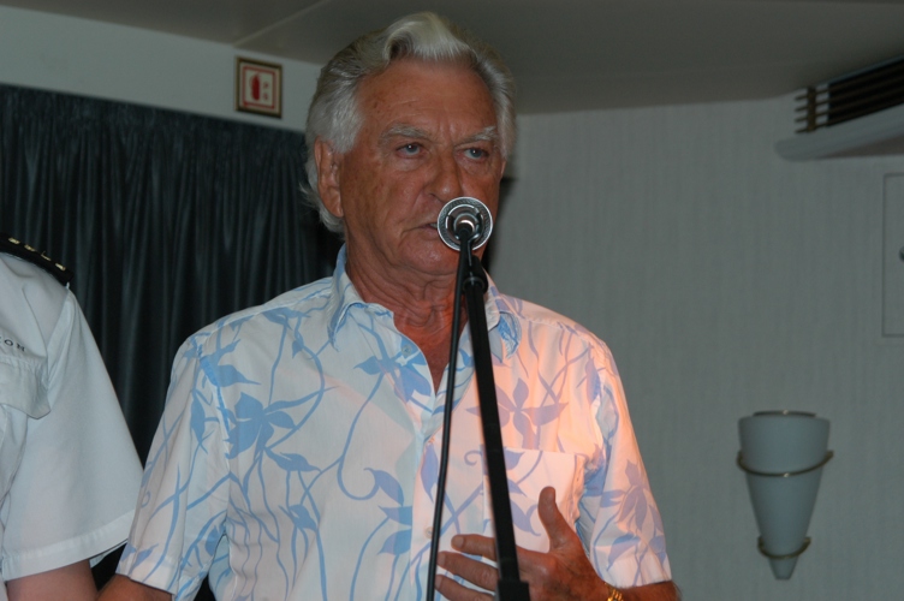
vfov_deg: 11.1
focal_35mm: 123
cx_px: 452
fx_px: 3086
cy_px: 300
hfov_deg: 16.7
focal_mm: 82
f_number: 7.1
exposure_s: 1/60
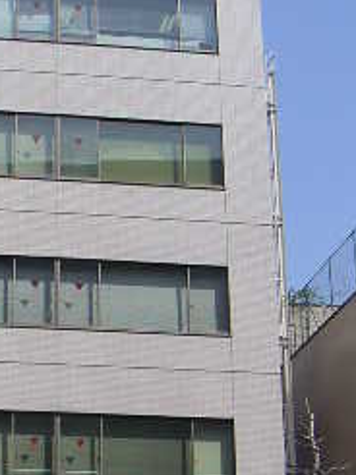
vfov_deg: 19.7
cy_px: 367
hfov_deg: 14.7
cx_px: 19
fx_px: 1360
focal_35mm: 99
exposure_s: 1/190
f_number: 6.6
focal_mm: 6
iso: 50
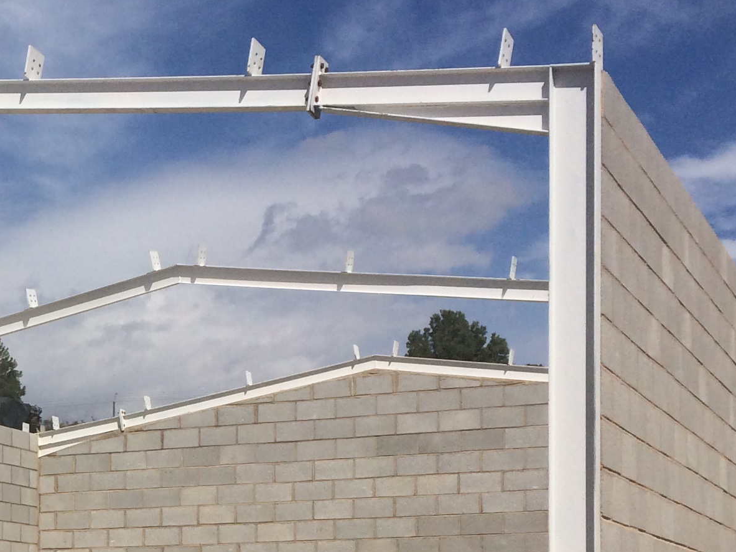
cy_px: 635
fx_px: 1701
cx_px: -31
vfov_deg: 17.7
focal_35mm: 80
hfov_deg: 23.2
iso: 32
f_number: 2.2
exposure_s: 1/6849
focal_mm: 4.15
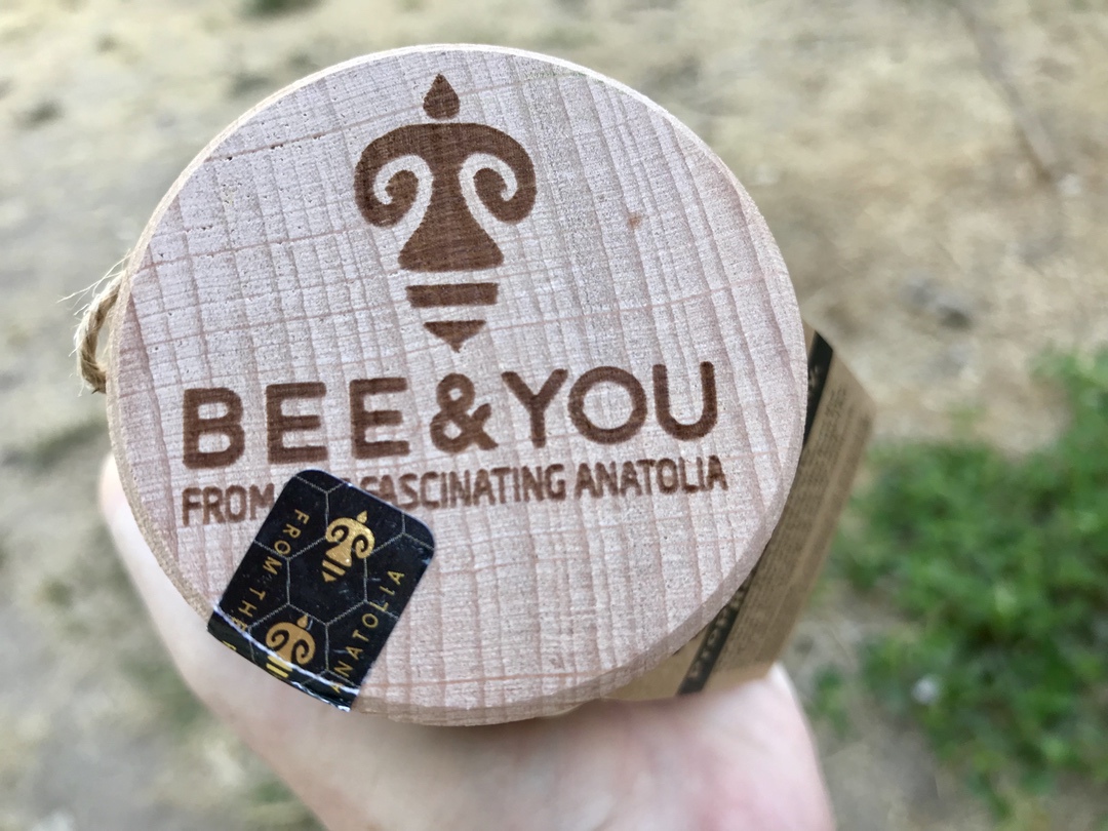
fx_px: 896
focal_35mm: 28
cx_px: 554
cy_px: 416
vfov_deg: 49.7
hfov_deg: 63.4
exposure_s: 1/120
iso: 20
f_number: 1.8
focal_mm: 3.99
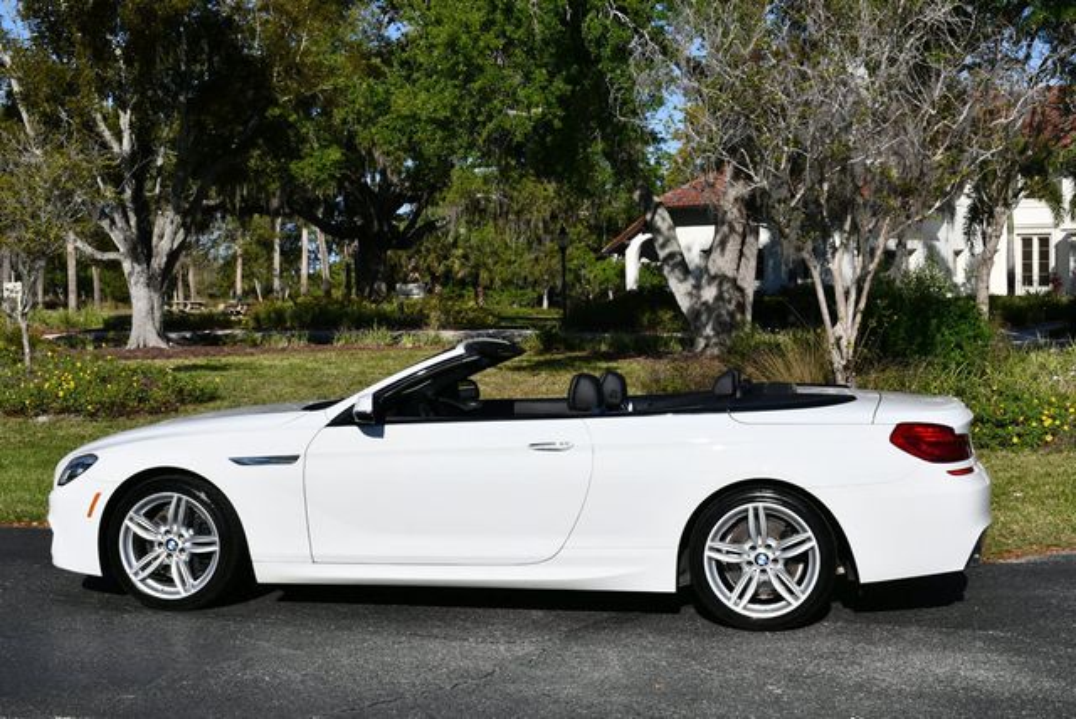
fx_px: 1556
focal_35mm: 52
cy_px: 360
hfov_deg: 38.2
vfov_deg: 26.0
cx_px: 538
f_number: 9
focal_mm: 26
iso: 100
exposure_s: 1/320
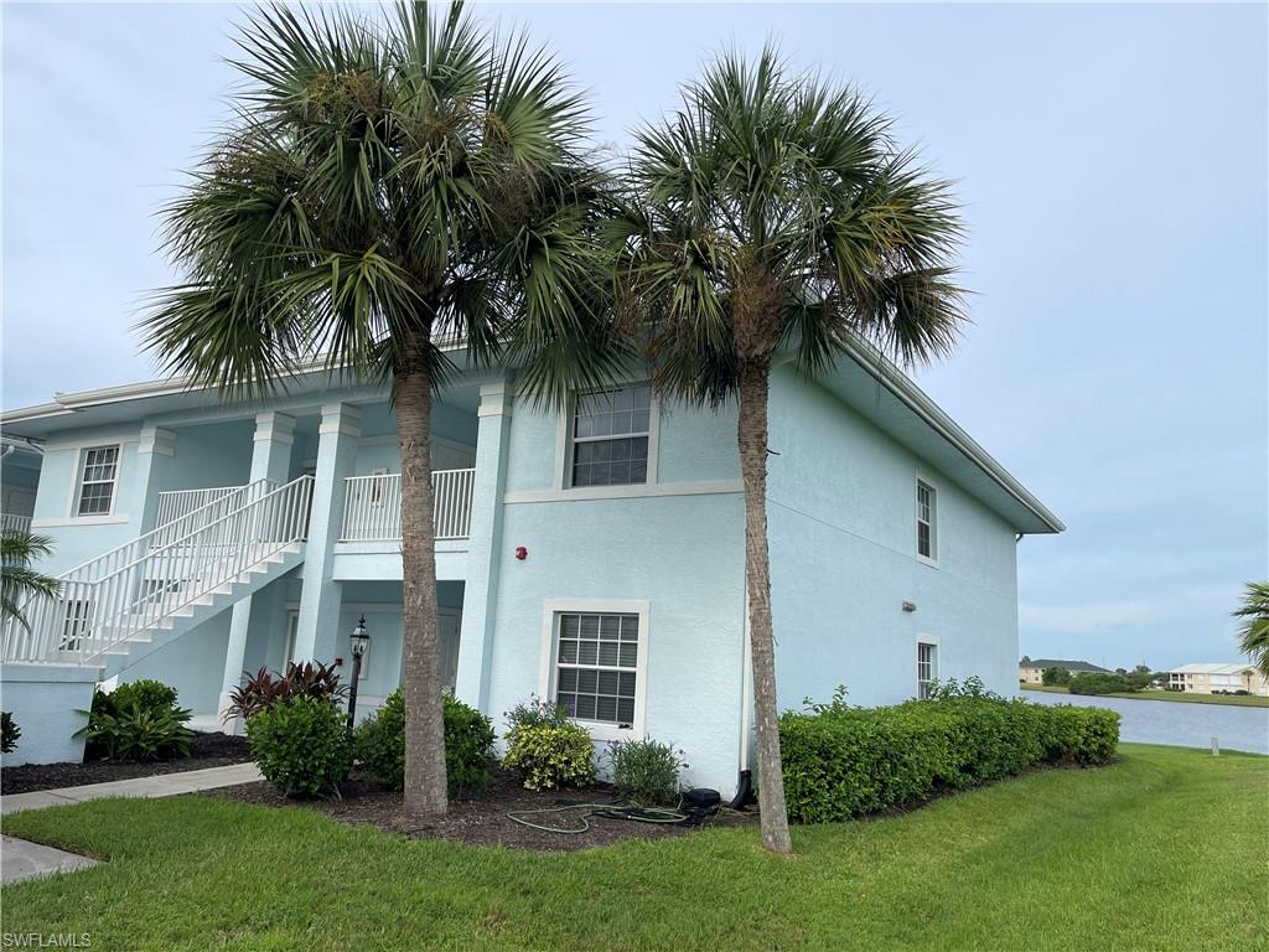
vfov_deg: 54.9
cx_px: 634
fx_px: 916
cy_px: 476
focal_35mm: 25
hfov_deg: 69.4
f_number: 1.6
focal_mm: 5.1
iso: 32
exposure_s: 1/2165
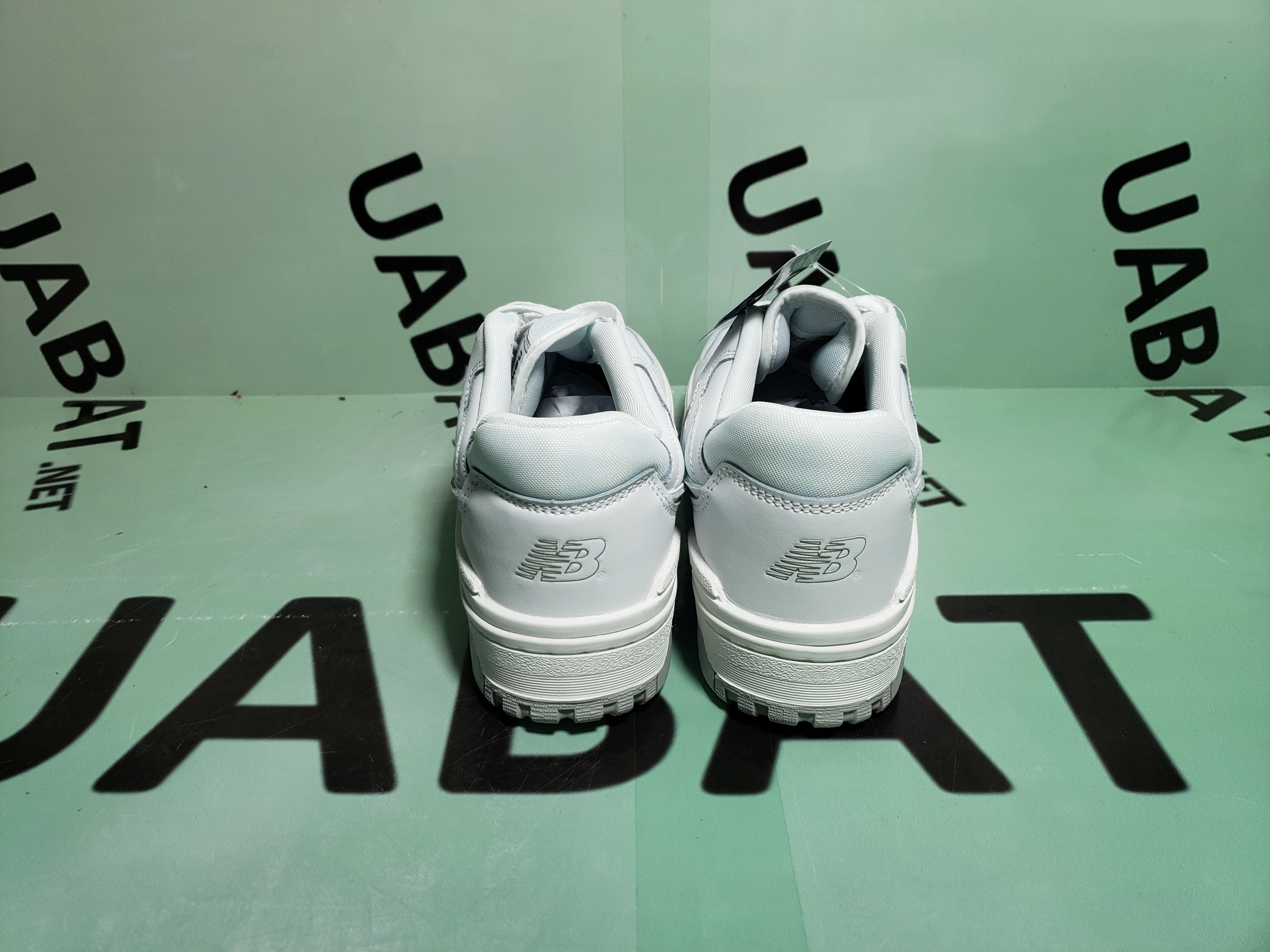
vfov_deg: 53.1
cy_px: 476
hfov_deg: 67.3
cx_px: 635
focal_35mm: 26
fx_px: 954
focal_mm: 4.3
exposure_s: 1/413
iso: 50
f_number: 1.5
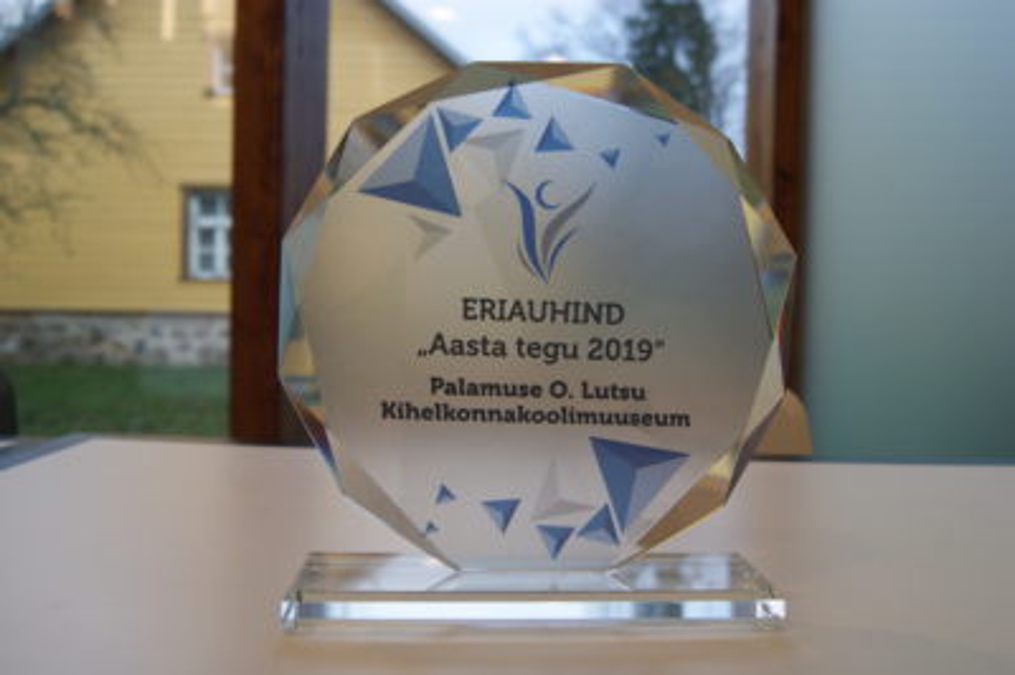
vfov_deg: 36.8
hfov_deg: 53.2
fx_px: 1014
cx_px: 508
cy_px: 338
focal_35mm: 36
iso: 100
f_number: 5
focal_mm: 24
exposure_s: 1/40
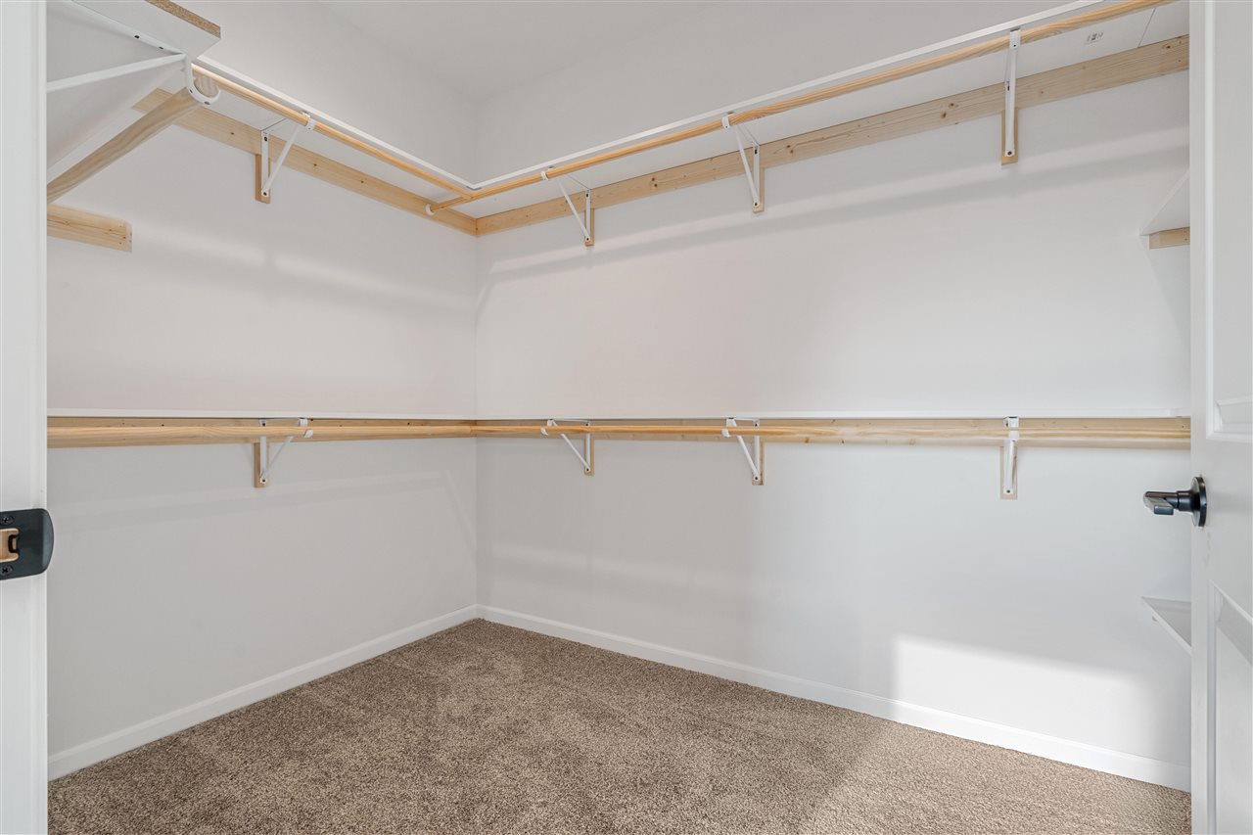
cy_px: 418
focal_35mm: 16
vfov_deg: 73.7
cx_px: 626
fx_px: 557
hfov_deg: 96.7
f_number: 9
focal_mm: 16
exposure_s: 1/10
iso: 800
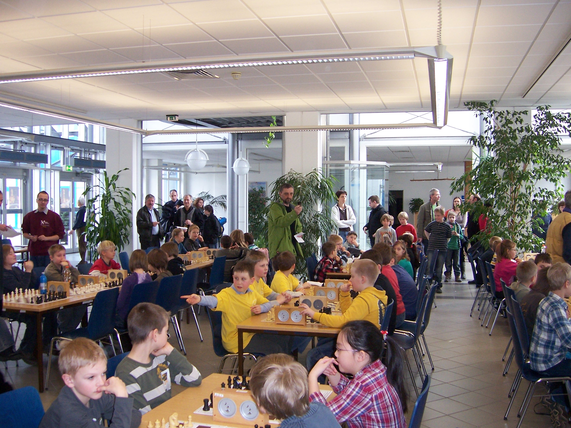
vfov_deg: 39.7
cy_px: 214
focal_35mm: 36
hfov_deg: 51.4
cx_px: 286
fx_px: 594
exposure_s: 1/60
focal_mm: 6
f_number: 3
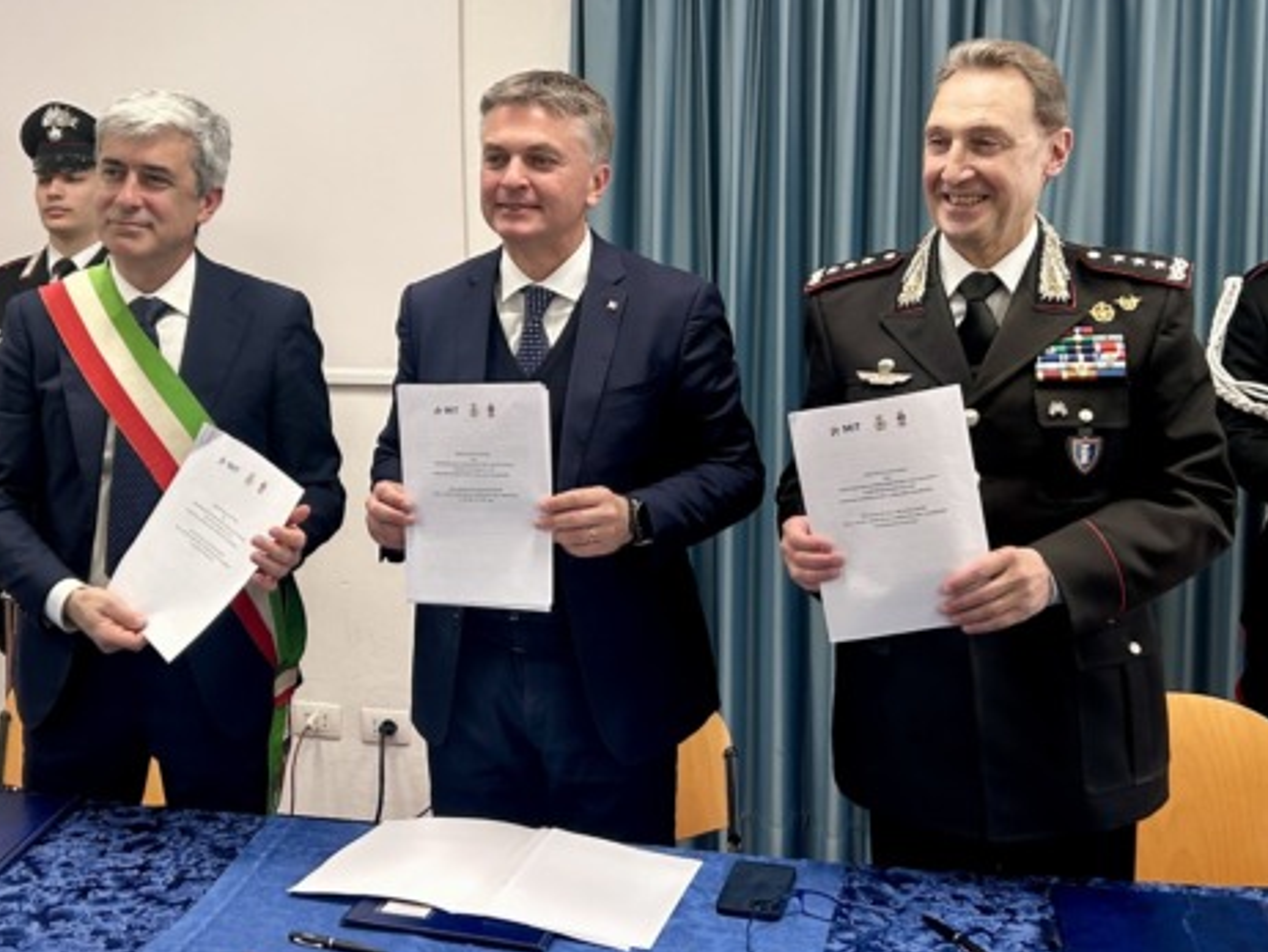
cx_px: 747
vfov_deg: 39.6
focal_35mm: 36
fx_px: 1319
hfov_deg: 51.1
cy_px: 392
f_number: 1.5
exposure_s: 1/100
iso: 125
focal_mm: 5.7
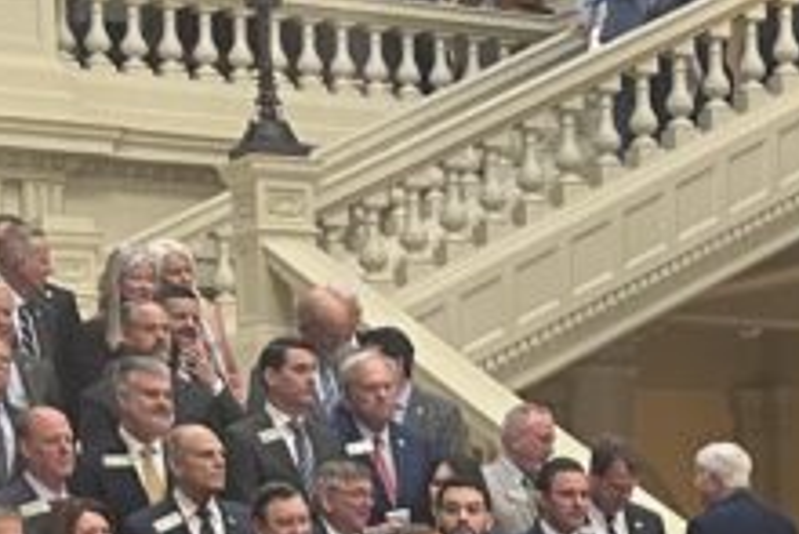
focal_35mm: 144
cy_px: 948
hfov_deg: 14.1
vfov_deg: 9.1
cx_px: 708
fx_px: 3198
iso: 125
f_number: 1.6
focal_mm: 5.1
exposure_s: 1/60
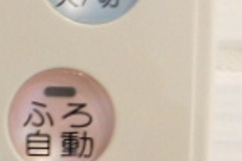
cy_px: 78
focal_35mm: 107
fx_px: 718
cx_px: -173
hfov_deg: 16.5
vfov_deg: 12.8
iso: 400
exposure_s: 1/15
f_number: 3
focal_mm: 4
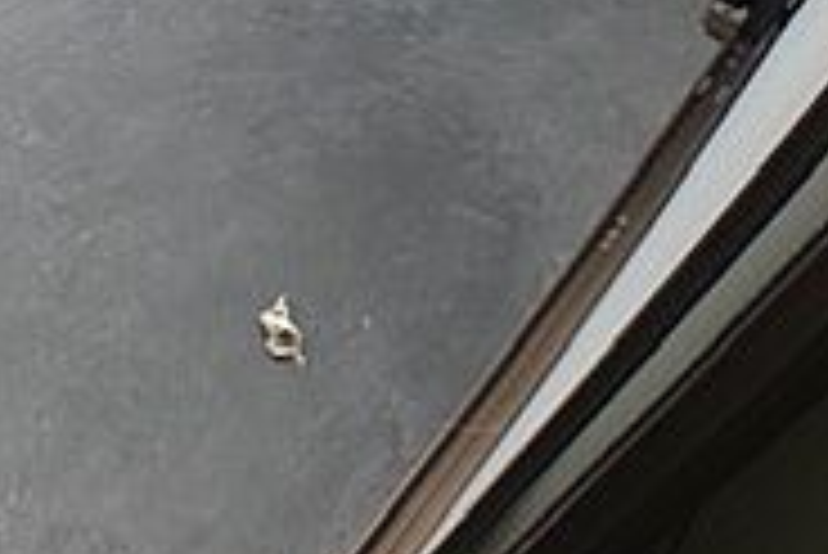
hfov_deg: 19.8
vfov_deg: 13.9
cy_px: -171
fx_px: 2187
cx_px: -238
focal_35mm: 95
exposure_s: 1/120
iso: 25
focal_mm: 4
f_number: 1.8
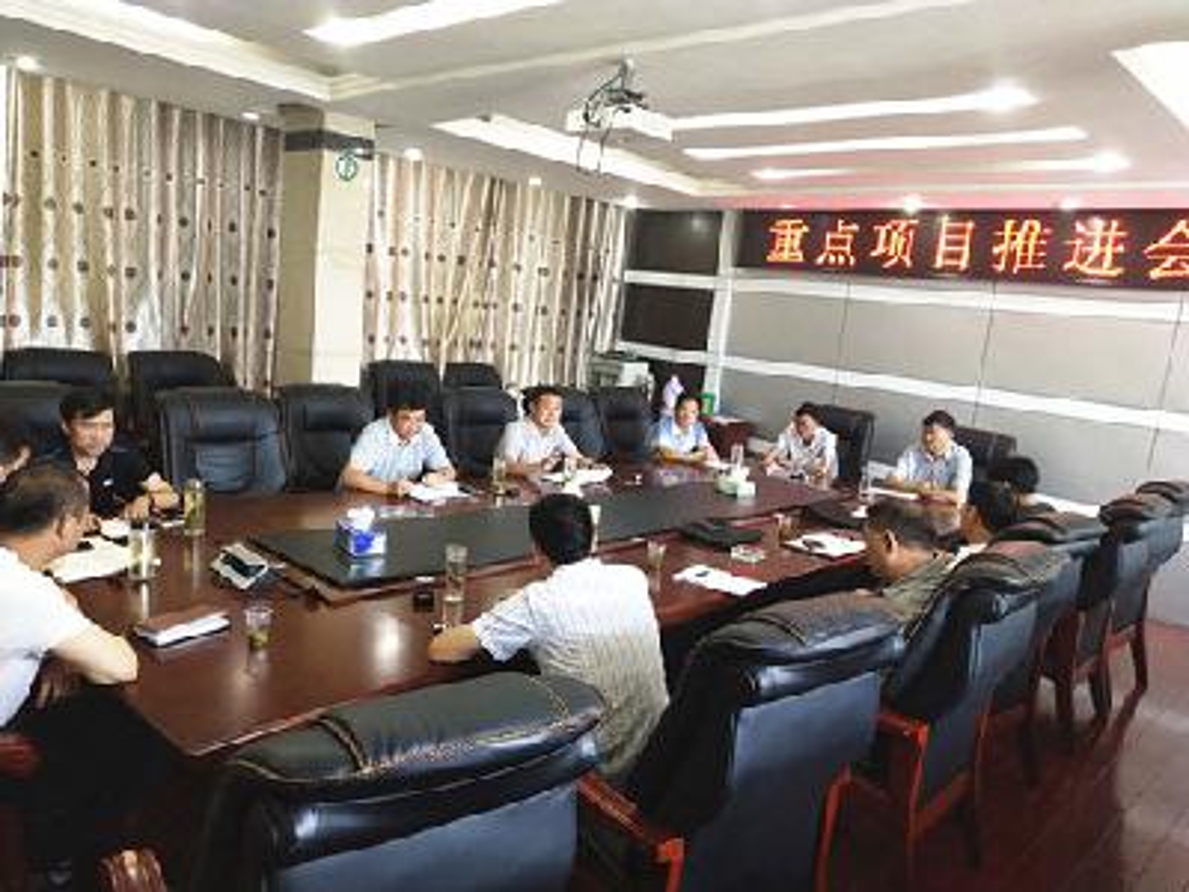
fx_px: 1030
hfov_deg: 60.0
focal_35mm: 30
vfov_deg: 46.8
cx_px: 594
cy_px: 446
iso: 155
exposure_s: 1/50
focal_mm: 3.95
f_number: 1.8
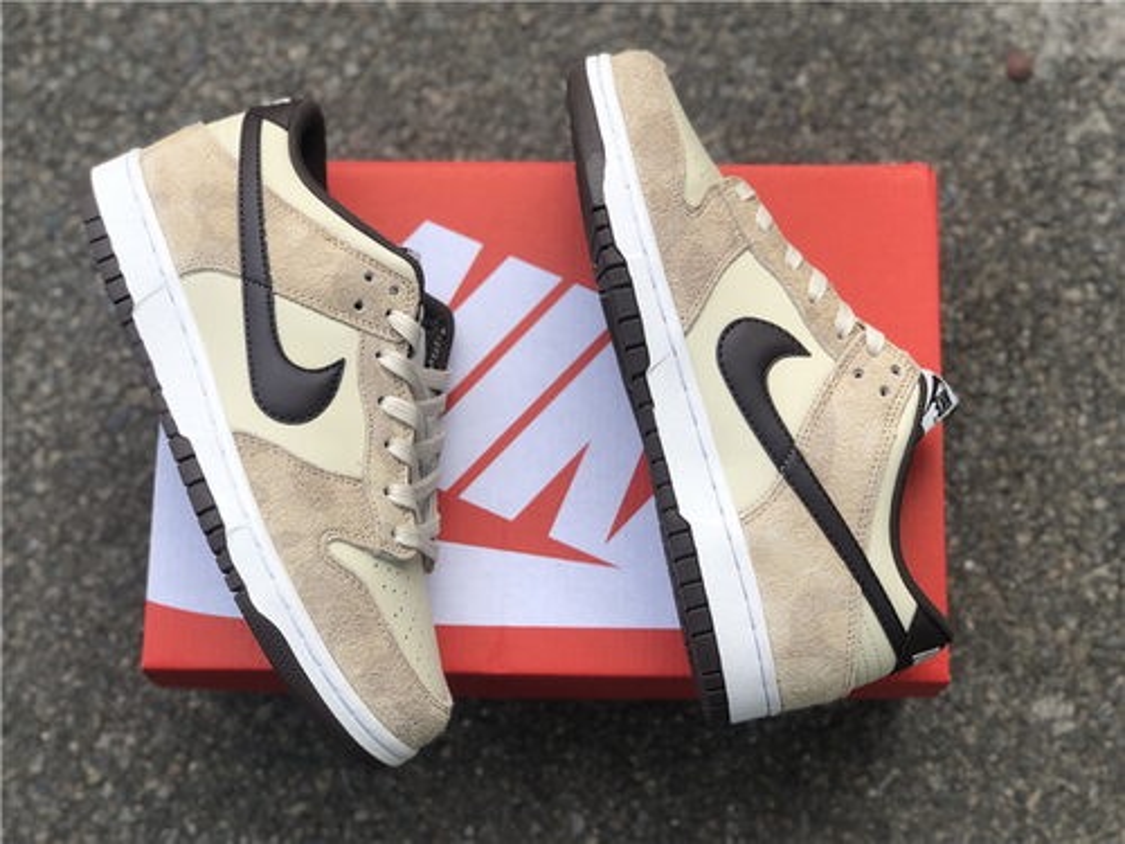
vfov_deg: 28.0
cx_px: 562
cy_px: 422
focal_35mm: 52
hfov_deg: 36.8
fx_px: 1690
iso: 16
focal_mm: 6
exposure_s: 1/180
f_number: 2.4
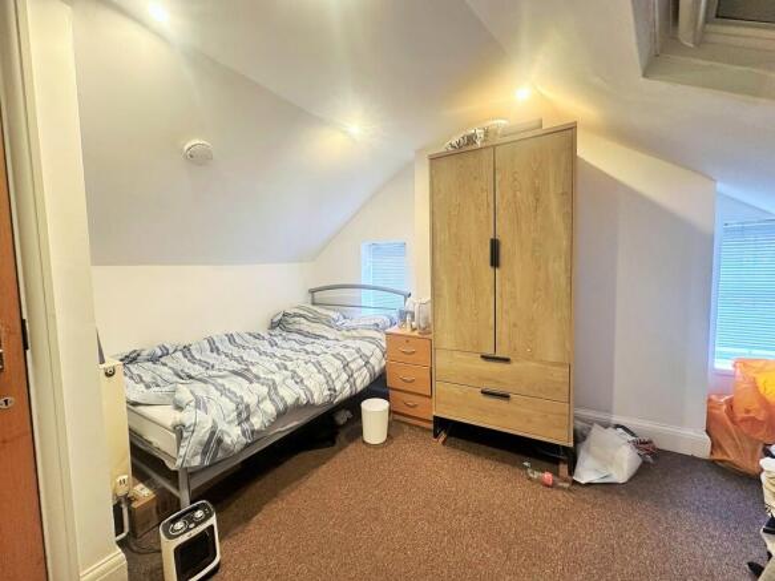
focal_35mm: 14
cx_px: 388
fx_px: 313
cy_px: 290
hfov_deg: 102.1
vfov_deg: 85.7
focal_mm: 2.22
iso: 160
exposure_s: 1/50
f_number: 2.2
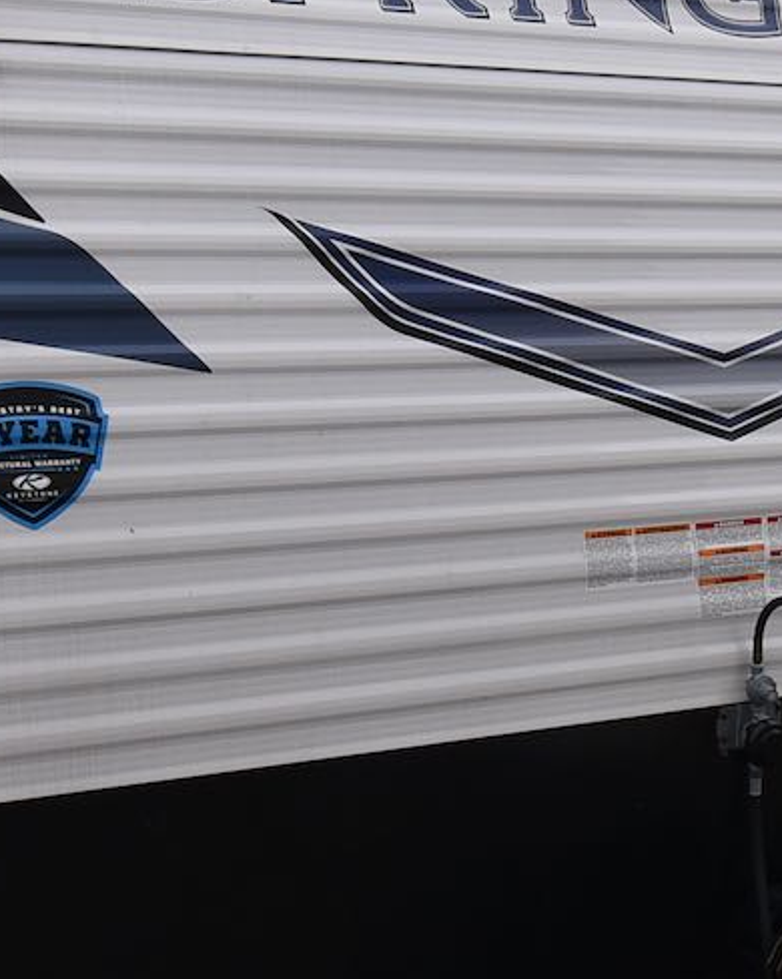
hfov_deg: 28.8
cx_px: 559
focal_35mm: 52
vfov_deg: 35.9
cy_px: 558
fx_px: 1505
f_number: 8
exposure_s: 1/250
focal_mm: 10
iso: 200
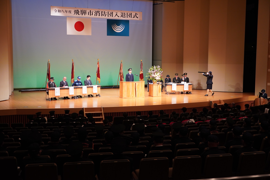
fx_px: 371
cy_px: 90
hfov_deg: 39.9
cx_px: 135
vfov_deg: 27.3
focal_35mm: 50
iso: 1250
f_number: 4.5
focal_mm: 33
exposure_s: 1/160
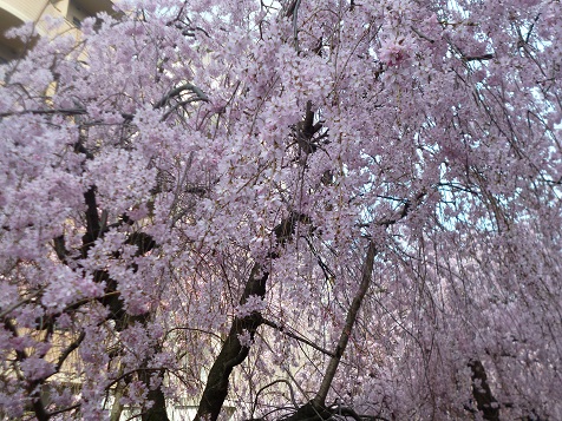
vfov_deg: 37.7
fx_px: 617
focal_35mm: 38
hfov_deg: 49.0
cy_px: 210
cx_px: 281
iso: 100
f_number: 3.2
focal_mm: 6.8
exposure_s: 1/320
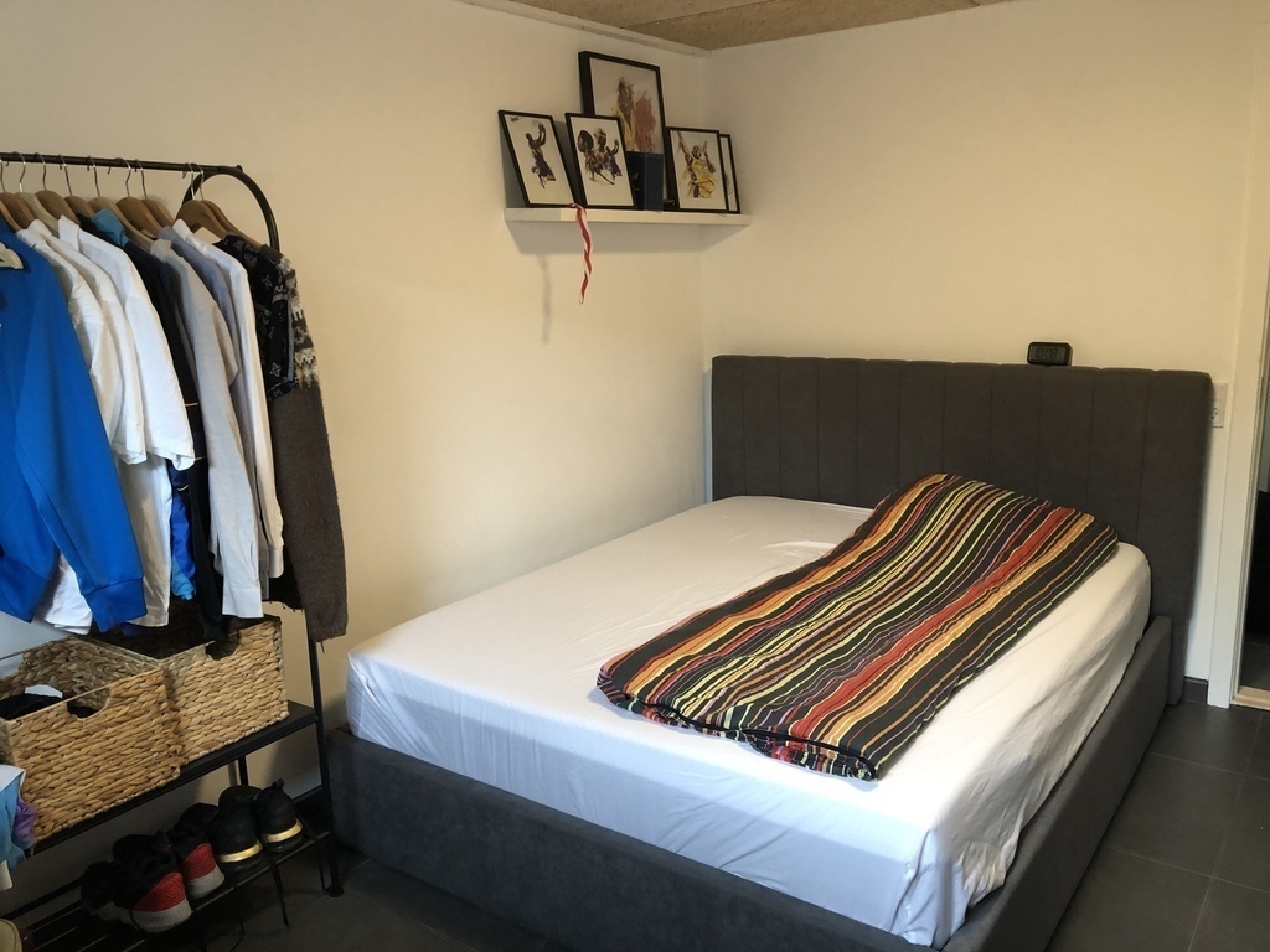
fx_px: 1027
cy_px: 476
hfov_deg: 63.4
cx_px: 635
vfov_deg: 49.7
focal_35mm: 28
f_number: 1.8
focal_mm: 3.99
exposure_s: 1/15
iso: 50
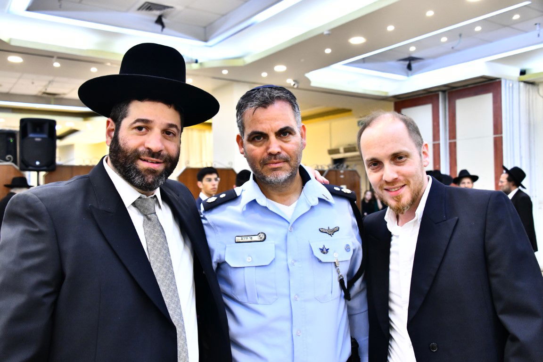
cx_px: 272
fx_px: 513
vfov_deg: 38.9
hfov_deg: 55.8
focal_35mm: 34
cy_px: 181
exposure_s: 1/125
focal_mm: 34
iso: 4000
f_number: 5.6
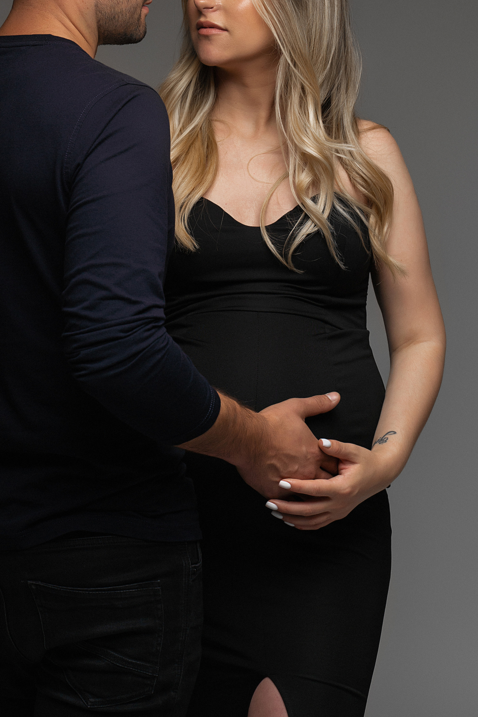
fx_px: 1972
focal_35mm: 99
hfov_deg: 13.8
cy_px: 256
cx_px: 172
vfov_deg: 20.6
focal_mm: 68
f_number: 5.6
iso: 250
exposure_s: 1/160
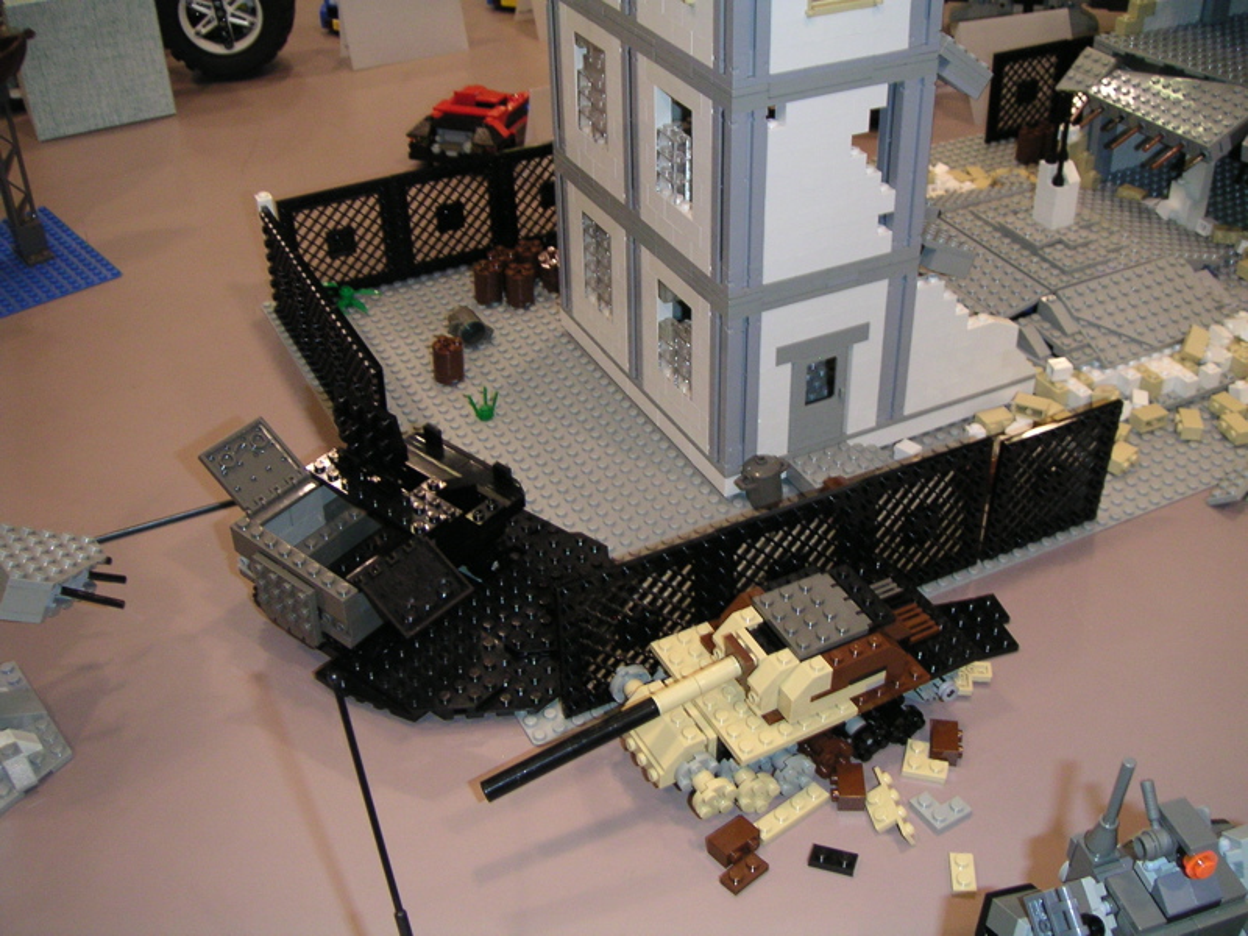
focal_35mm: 38
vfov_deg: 37.7
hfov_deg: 49.0
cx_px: 624
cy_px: 468
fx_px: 1370
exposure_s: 1/45
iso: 160
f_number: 2.8
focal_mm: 6
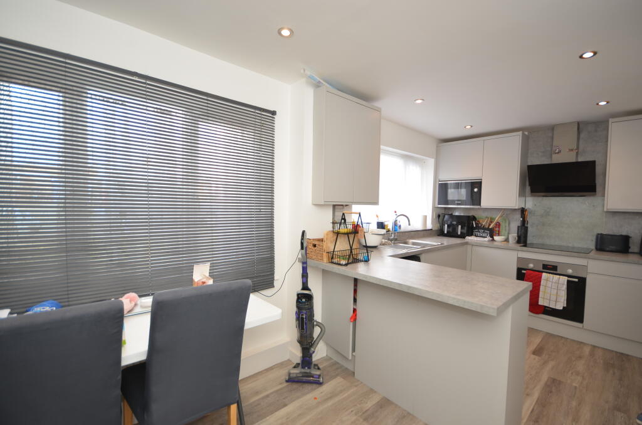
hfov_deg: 100.5
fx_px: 267
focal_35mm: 15
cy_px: 212
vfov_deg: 77.1
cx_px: 321
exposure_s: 1/80
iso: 200
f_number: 4.5
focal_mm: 10
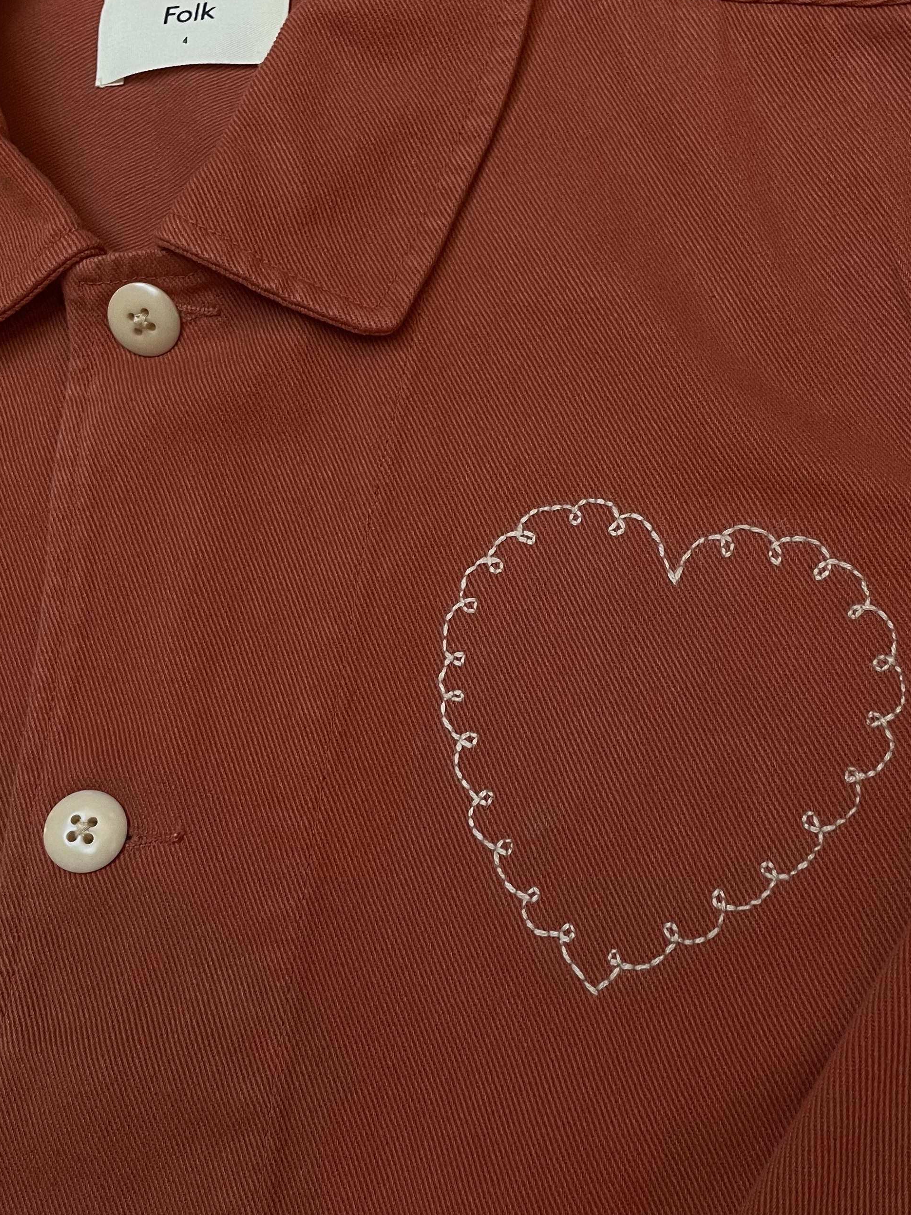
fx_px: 1439
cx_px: 493
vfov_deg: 45.8
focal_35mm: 41
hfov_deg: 35.1
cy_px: 619
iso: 100
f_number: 1.6
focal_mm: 4.2
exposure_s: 1/60
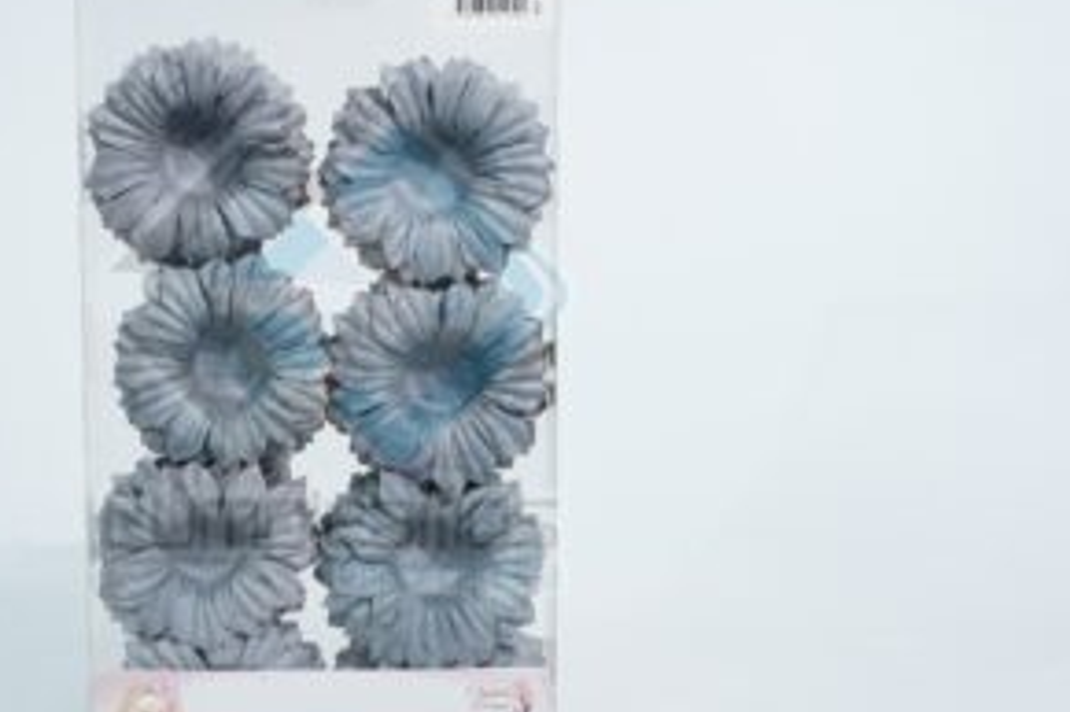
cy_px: 360
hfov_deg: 39.7
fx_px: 1456
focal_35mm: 49
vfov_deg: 27.5
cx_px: 332
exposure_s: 1/45
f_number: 8
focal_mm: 22
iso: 400
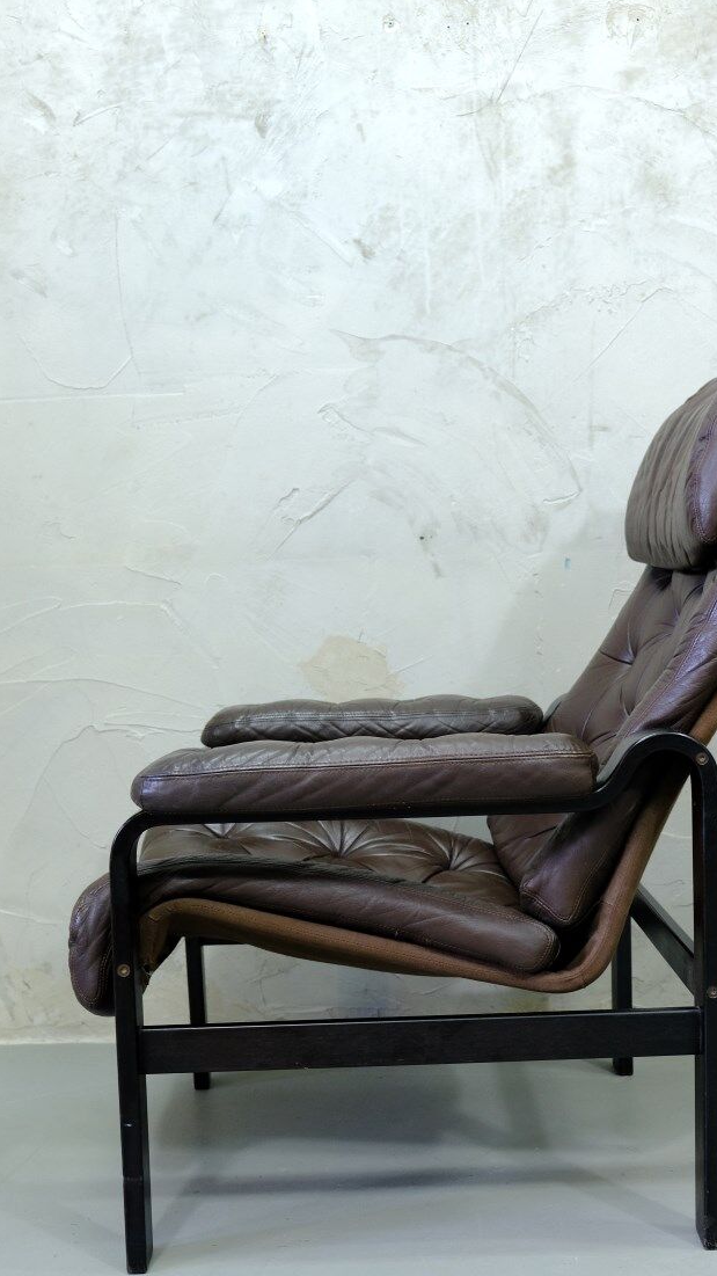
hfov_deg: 25.9
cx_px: 432
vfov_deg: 44.6
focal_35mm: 46
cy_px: 659
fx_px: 1555
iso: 800
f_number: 3.2
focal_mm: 25.4
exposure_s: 1/38
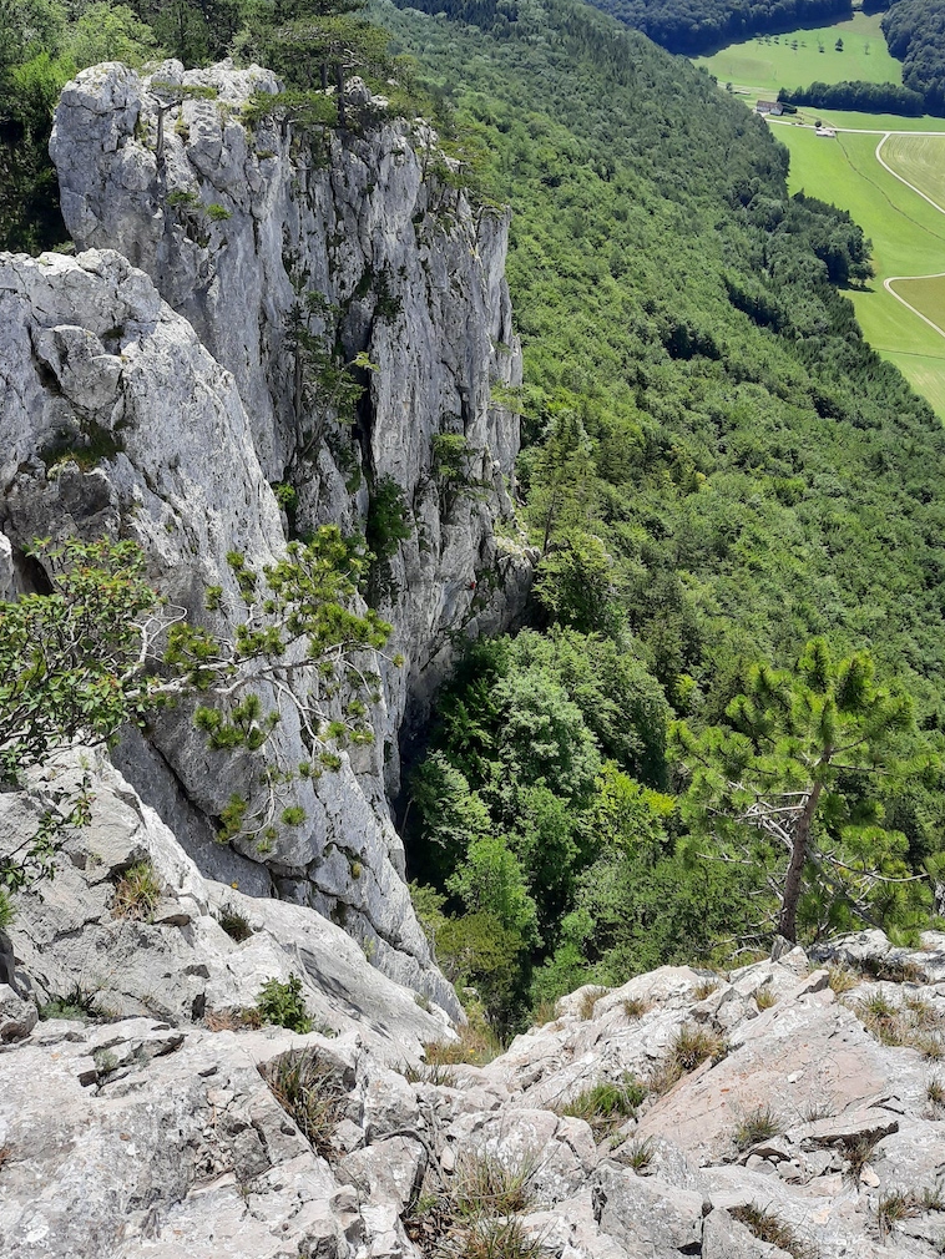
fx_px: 1128
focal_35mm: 31
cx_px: 537
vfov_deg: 57.9
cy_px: 504
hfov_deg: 45.3
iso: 32
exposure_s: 1/506
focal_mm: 4.6
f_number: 2
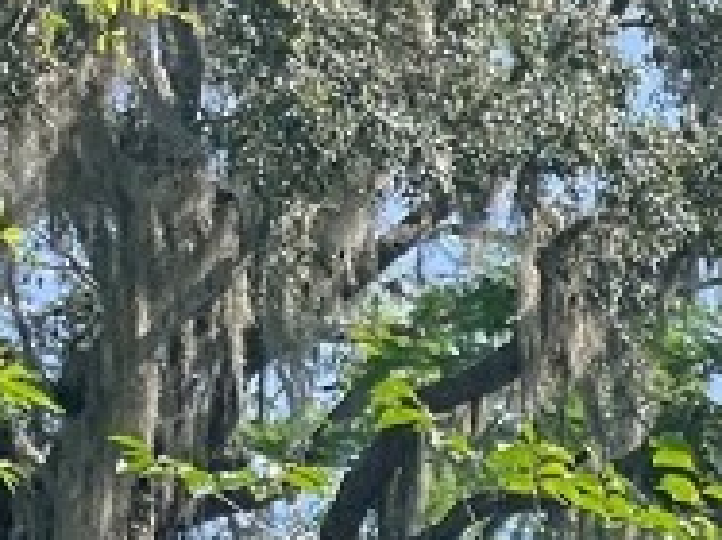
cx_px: 1440
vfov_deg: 8.4
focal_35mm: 159
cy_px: 1362
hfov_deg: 11.3
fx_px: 3314
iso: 16
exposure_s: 1/406
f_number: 1.8
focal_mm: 3
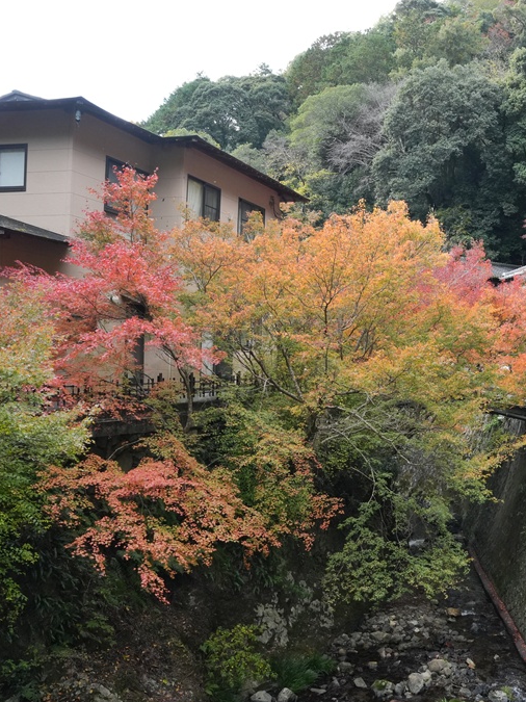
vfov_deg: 52.6
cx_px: 479
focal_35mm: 35
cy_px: 349
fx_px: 709
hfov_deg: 37.8
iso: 2500
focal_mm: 24
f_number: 8
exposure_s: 1/400
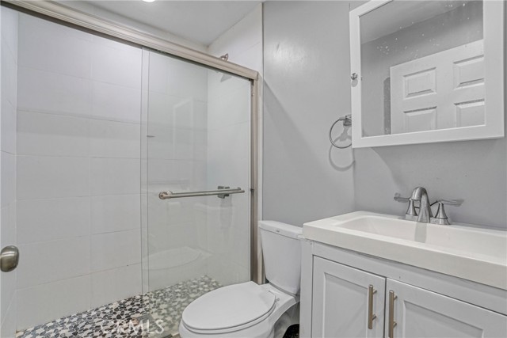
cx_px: 254
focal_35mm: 15
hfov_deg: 100.4
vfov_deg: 77.4
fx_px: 211
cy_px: 169
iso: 800
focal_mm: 10
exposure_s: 1/30
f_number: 4
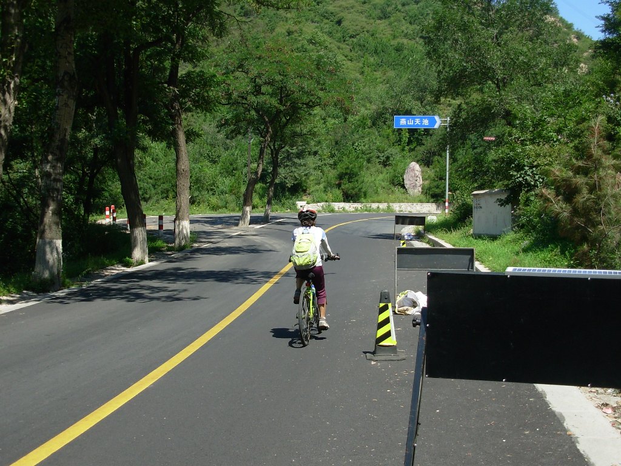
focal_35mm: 52
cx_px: 310
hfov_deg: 36.8
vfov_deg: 28.0
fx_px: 933
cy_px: 233
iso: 50
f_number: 3.2
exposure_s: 1/592
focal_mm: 8.5
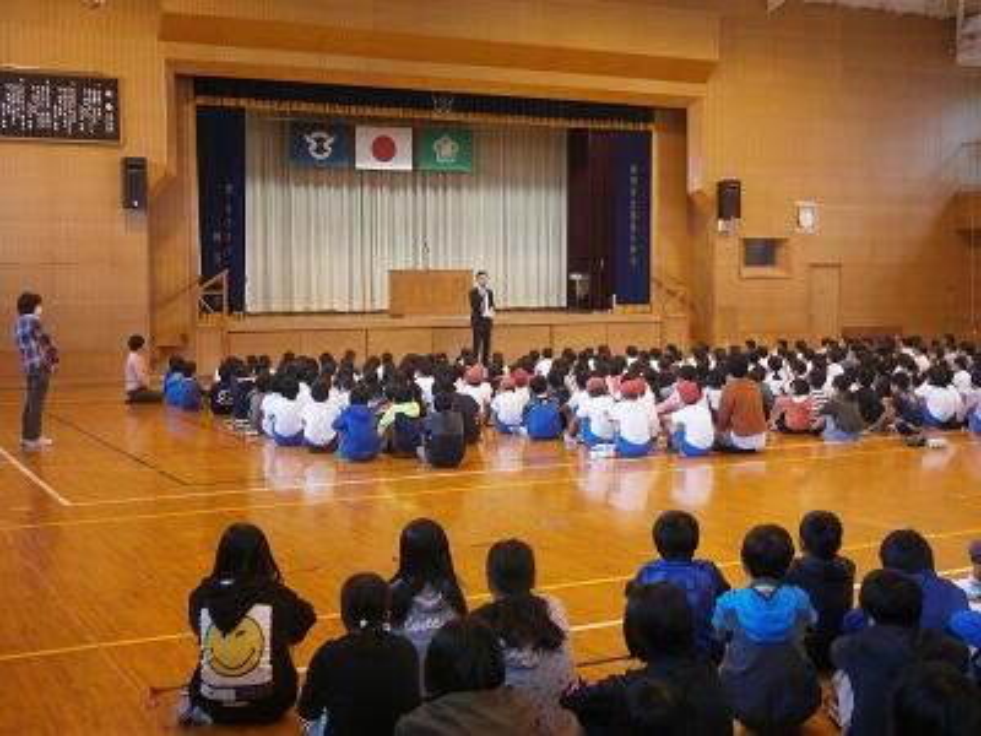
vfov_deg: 30.9
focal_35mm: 47
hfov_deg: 40.4
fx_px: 1332
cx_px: 490
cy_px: 368
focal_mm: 8.3
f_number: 3.4
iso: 200
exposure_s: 1/25
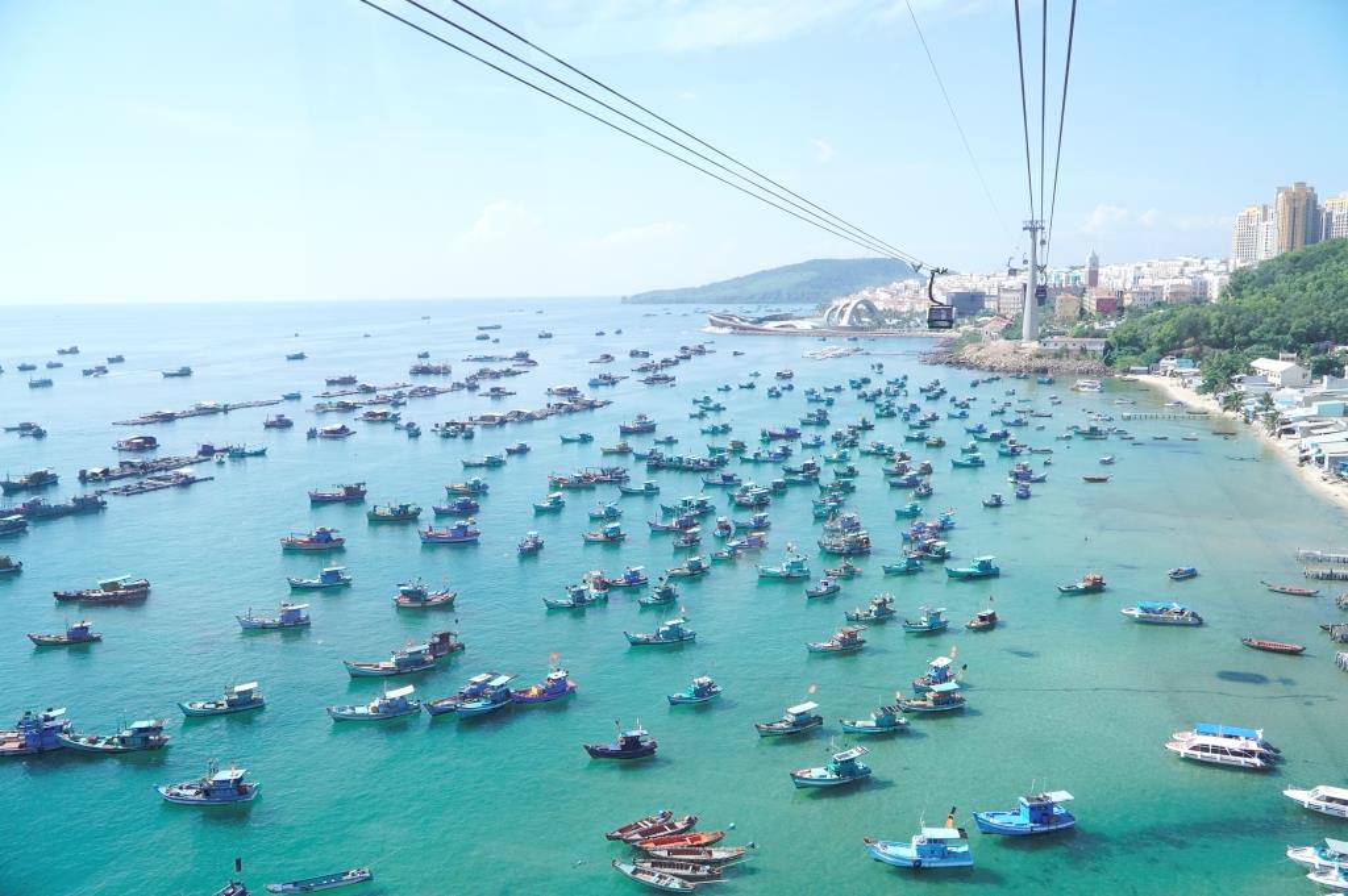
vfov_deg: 47.9
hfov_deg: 67.4
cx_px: 674
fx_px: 1010
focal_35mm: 27
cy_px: 448
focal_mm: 18
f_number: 6.3
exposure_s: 1/4000
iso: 2500
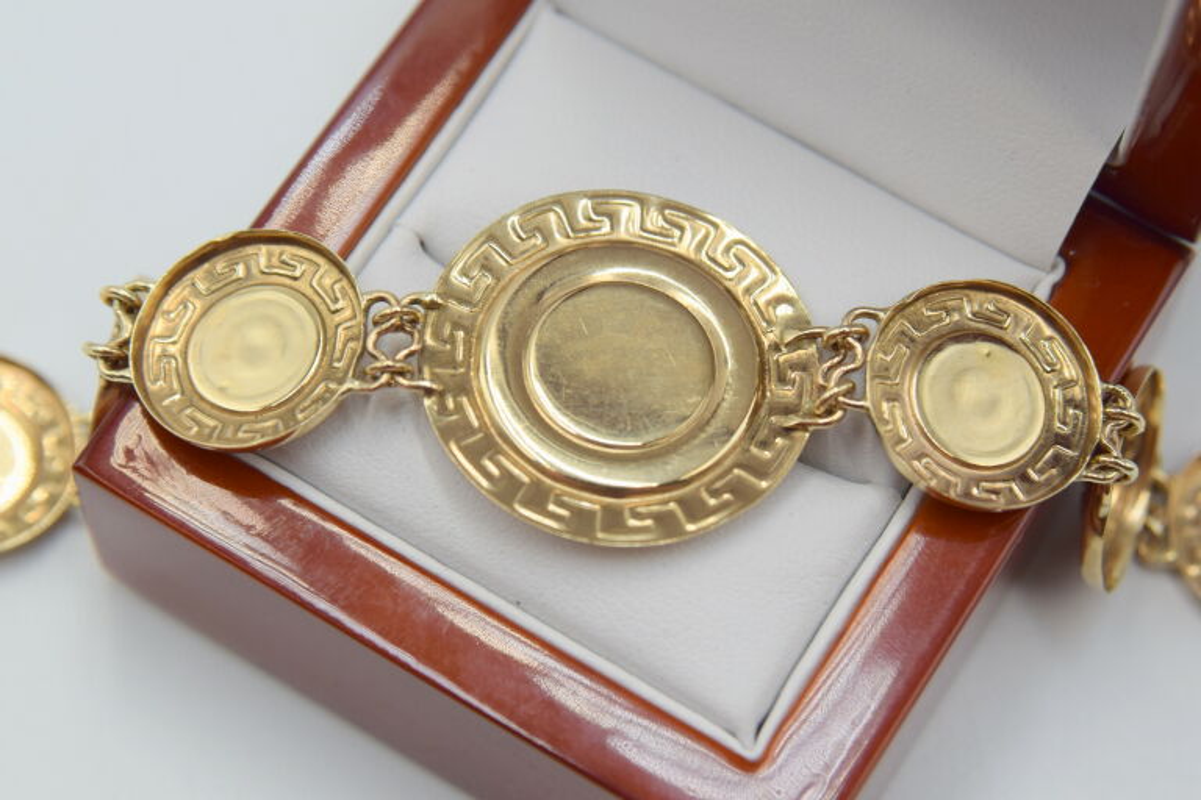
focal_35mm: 128
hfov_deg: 16.1
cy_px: 400
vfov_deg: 10.8
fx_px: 4253
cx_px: 600
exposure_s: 1/250
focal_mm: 85
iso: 360
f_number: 8
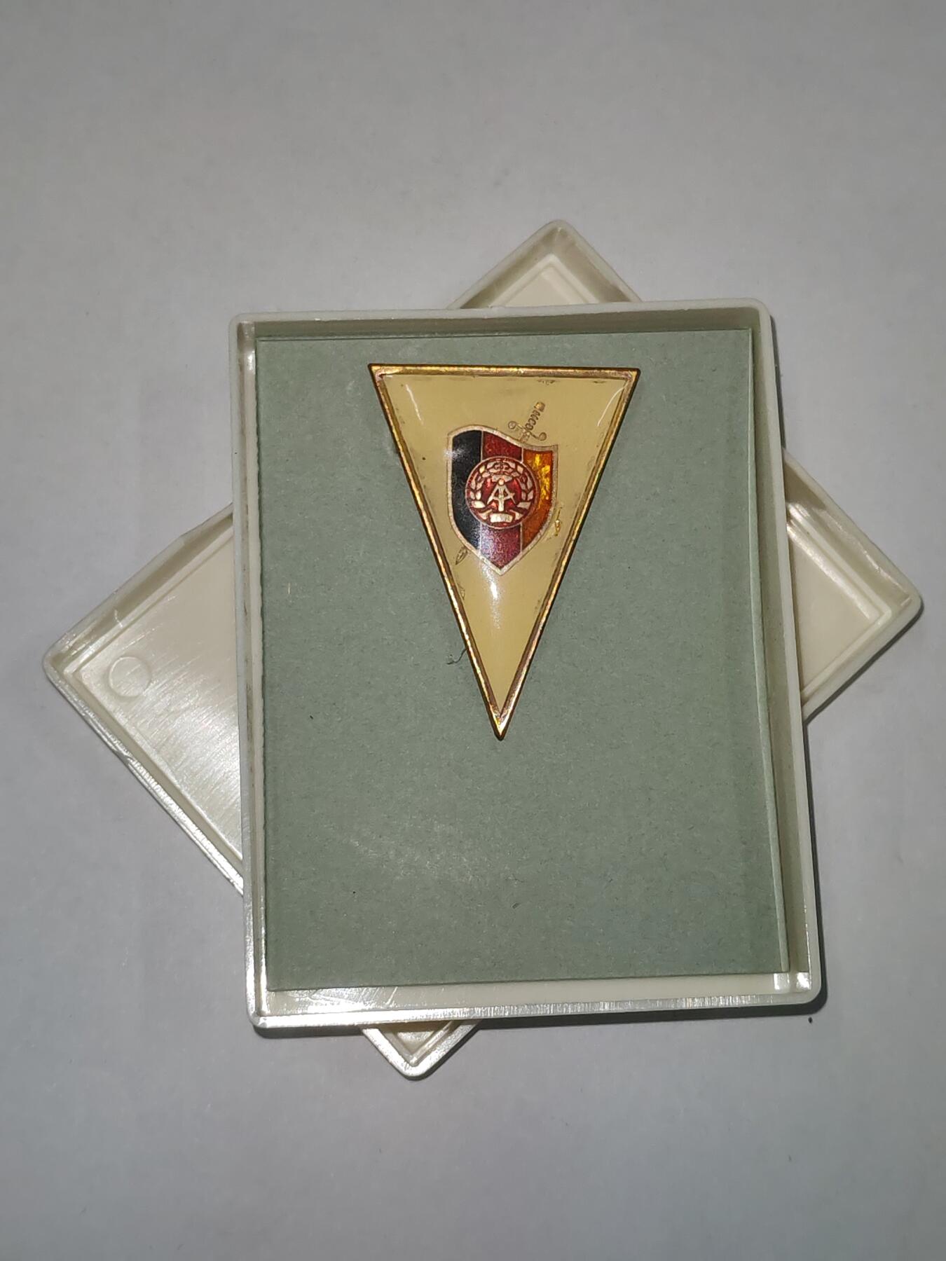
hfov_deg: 27.0
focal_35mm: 54
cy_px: 630
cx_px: 473
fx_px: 1968
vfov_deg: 35.5
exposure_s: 1/100
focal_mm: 5.52
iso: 200
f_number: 1.95
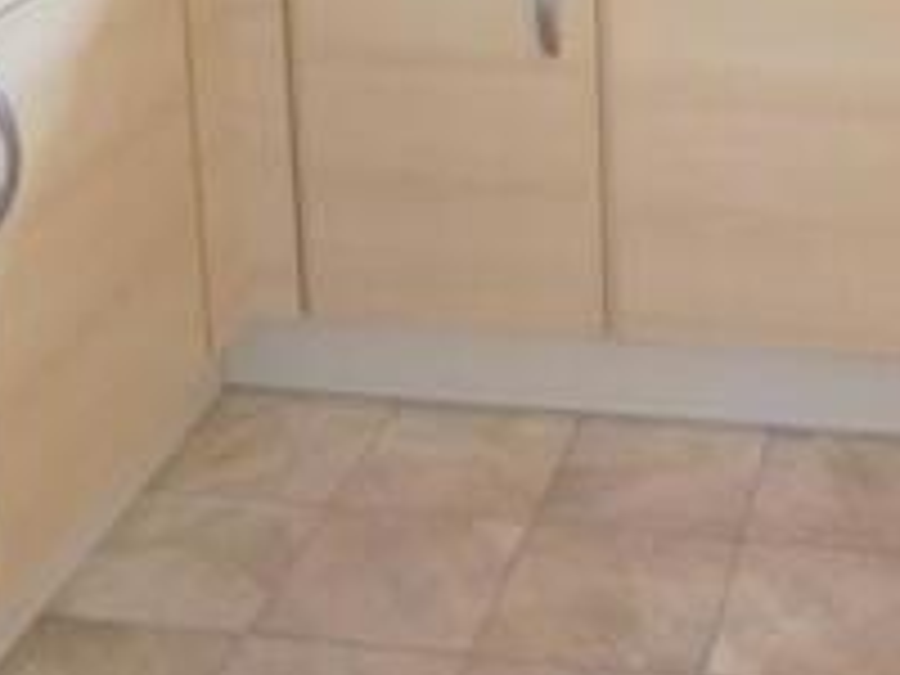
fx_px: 1820
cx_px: 776
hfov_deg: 27.0
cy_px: -254
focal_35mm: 70
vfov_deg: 19.1
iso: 400
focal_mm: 4.3
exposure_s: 1/30
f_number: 3.3
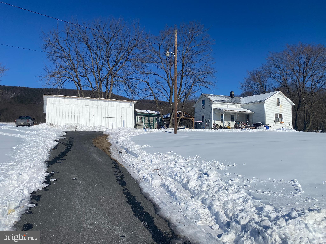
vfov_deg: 53.1
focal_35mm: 26
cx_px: 163
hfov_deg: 67.3
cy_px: 122
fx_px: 245
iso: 32
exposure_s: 1/9615
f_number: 1.8
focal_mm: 4.25
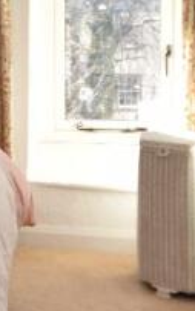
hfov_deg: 14.7
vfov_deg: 26.5
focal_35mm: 77
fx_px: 654
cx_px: -164
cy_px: 79
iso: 100
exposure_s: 1/80
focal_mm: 10
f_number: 4.5
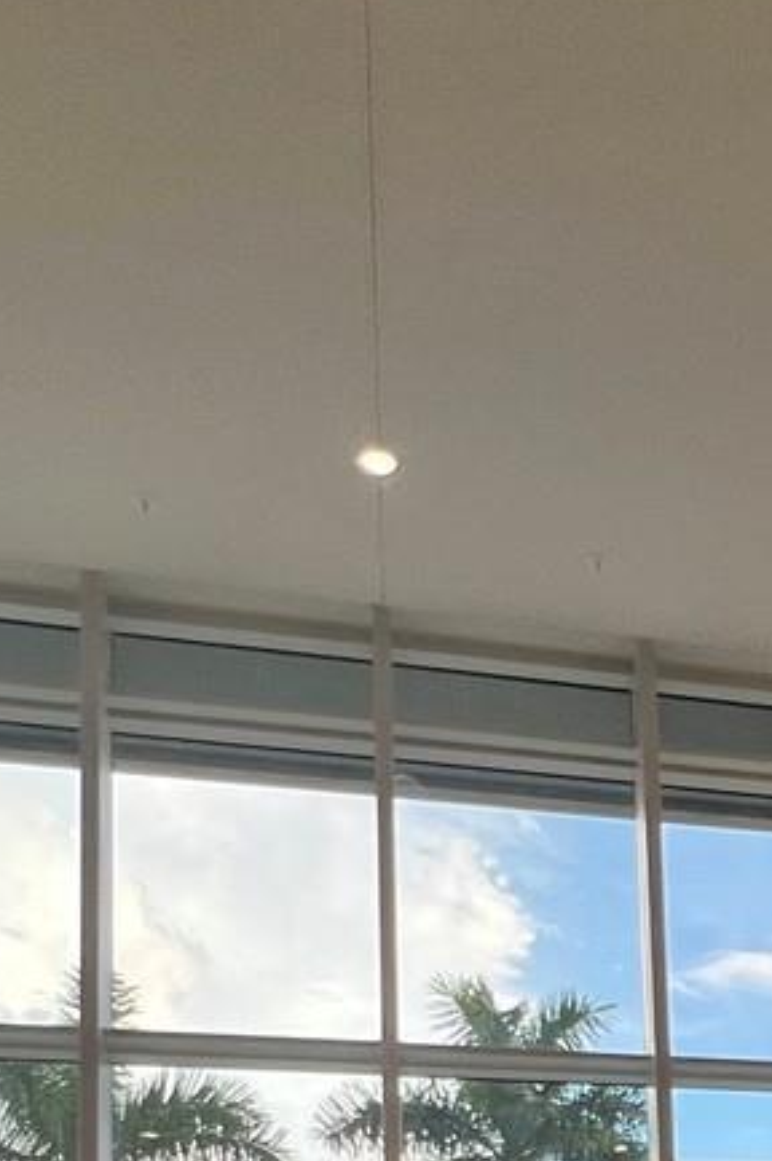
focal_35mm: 50
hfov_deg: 23.9
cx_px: 986
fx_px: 1611
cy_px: 1443
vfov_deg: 31.9
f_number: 1.8
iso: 32
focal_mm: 1.57
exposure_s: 1/144
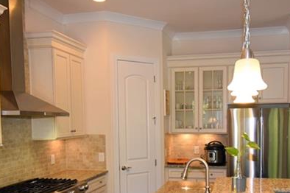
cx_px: 169
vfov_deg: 33.6
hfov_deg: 49.4
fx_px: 314
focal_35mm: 39
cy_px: 141
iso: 800
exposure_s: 1/100
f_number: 5
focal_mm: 10
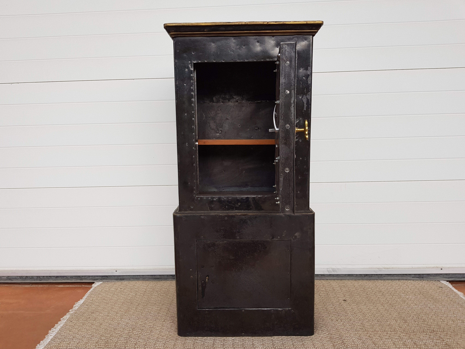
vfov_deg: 53.1
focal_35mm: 26
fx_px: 349
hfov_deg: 67.3
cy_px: 174
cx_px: 232
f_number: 1.7
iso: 40
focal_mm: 4.2
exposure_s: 1/558
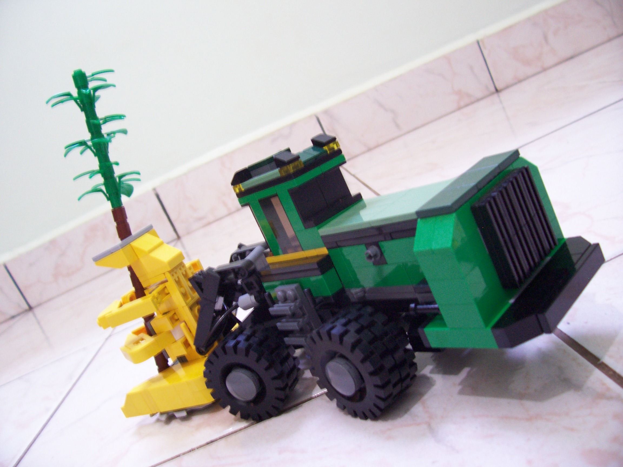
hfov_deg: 54.0
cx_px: 312
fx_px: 612
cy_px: 234
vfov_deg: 41.8
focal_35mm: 34
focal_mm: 5.6
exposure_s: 1/2.83
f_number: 2.7
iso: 160
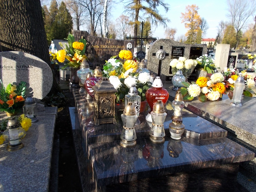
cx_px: 125
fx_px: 200
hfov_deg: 65.3
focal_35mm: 27
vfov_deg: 51.4
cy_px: 95
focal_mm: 4.6
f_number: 3.2
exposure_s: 1/320
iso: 80
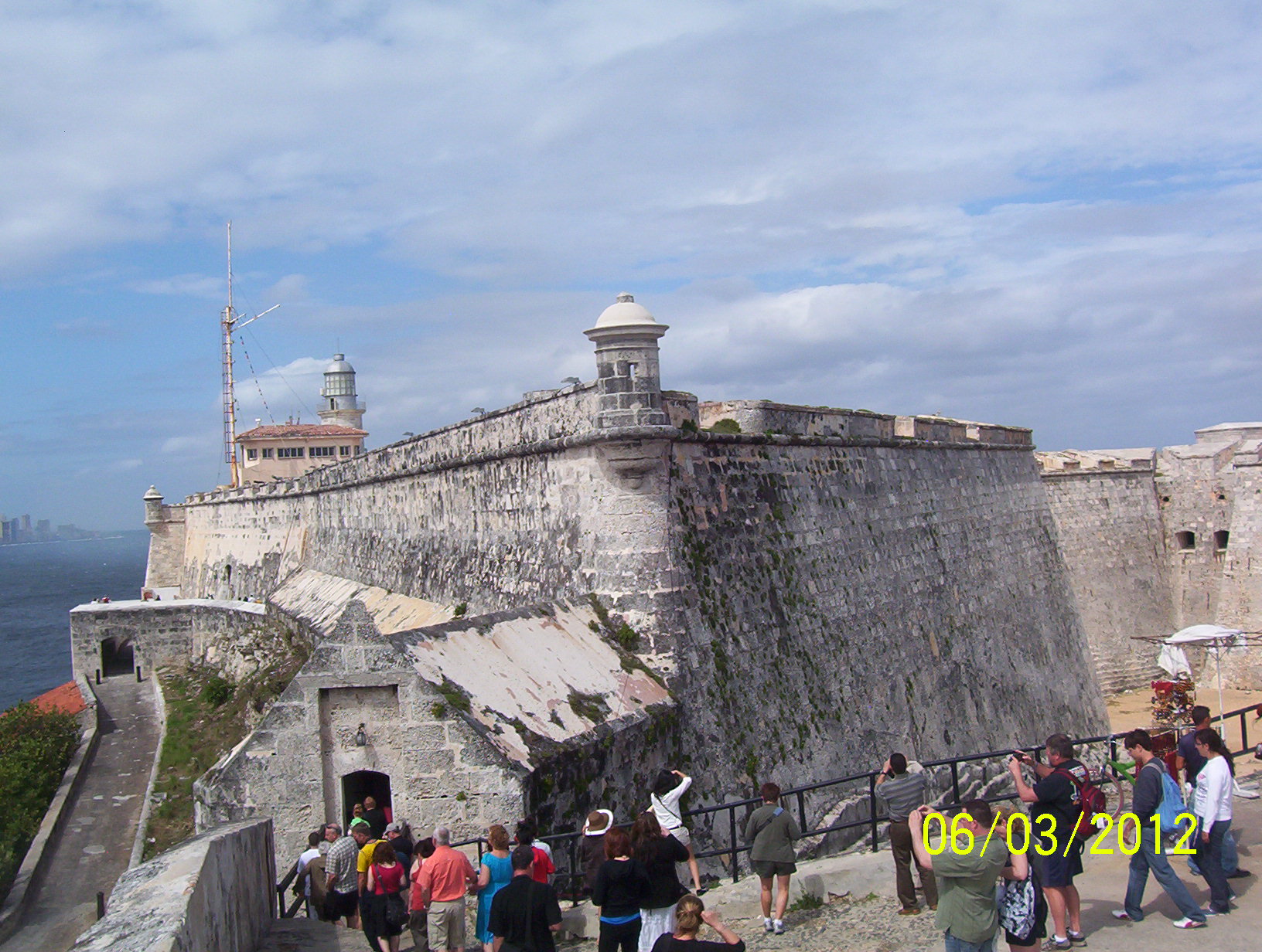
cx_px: 631
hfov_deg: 43.8
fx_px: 1571
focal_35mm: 43
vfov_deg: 33.7
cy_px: 476
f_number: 5.17
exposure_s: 1/1437
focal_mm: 5.77
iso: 100
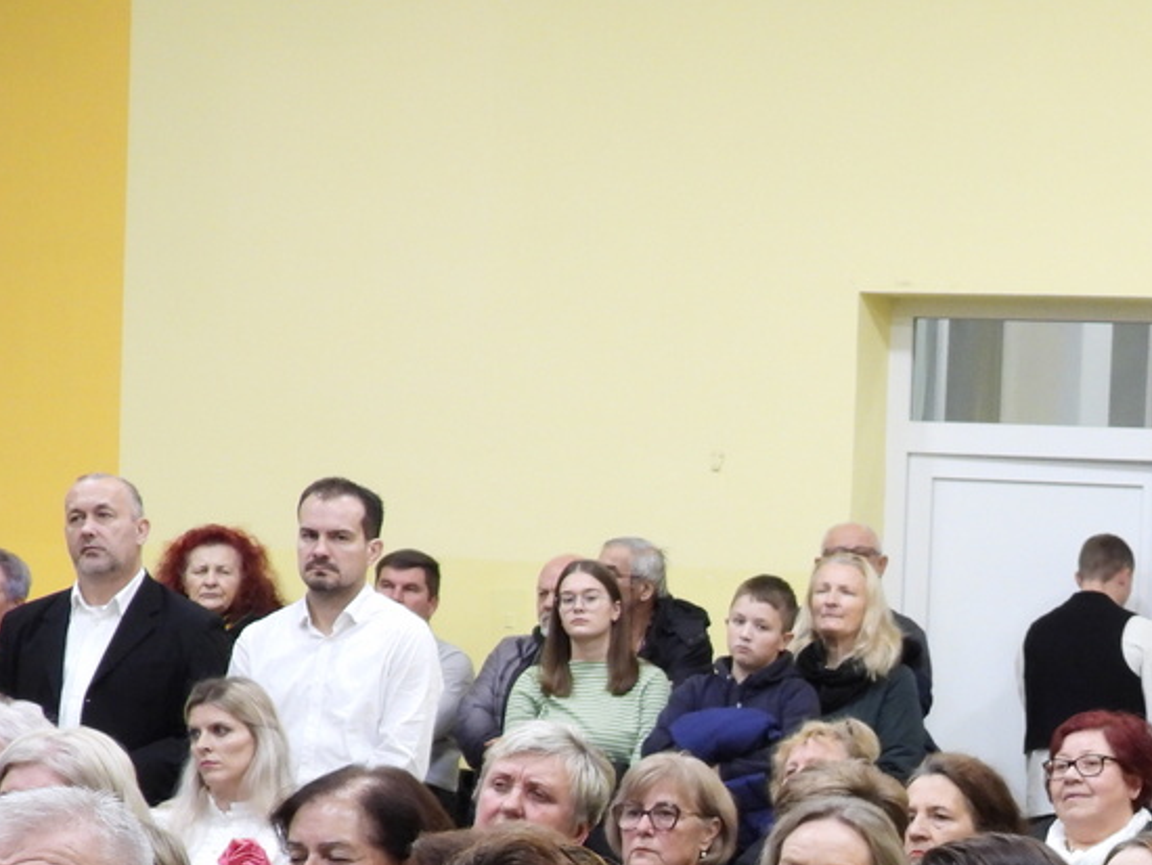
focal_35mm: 120
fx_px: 3995
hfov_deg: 16.0
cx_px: 1204
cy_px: 917
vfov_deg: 12.2
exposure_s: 1/20
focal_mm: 9.8
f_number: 3.5
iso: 400
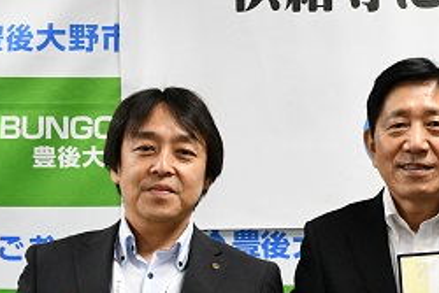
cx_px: 576
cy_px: 212
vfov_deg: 12.7
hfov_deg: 17.7
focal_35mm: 108
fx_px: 1318
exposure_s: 1/125
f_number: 8
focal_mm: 24
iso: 3200
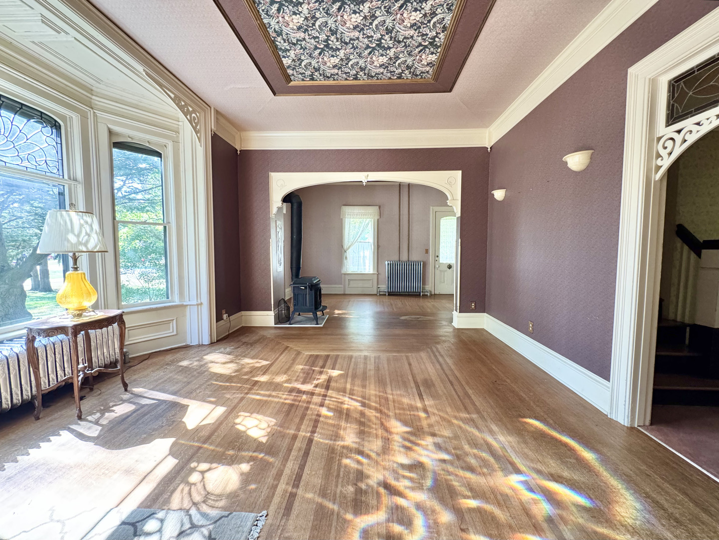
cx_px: 360
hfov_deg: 102.1
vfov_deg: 85.7
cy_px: 270
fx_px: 291
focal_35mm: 14
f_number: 2.2
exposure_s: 1/99
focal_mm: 2.22
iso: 320
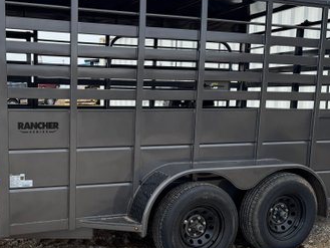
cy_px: 174
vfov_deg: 31.2
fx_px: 439
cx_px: 80
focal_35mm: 46
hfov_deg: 40.0
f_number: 1.78
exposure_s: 1/2105
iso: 80
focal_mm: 6.76
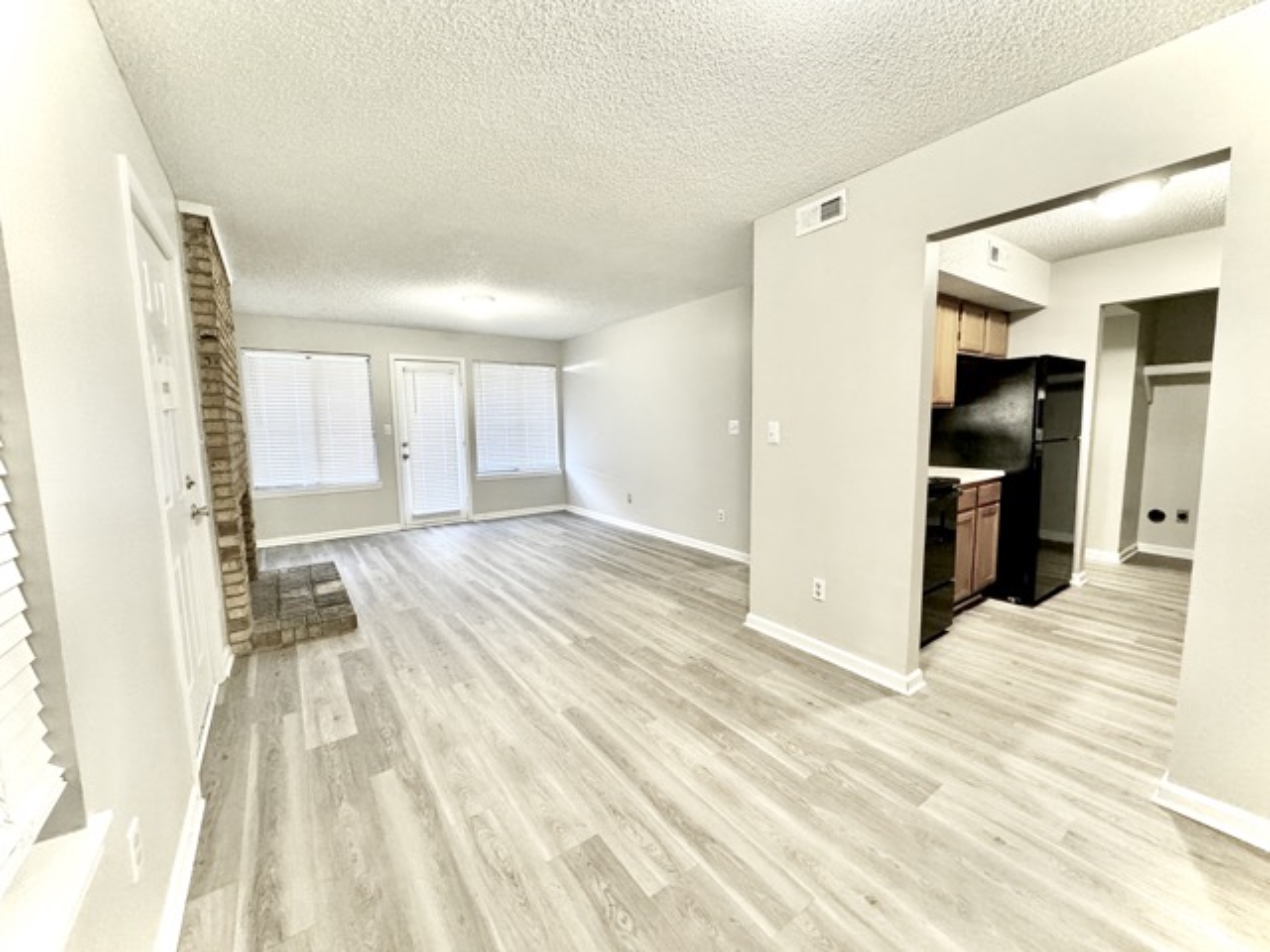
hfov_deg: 102.1
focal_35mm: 14
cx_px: 635
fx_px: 514
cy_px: 476
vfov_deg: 85.7
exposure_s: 1/60
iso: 640
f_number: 2.2
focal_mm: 2.22
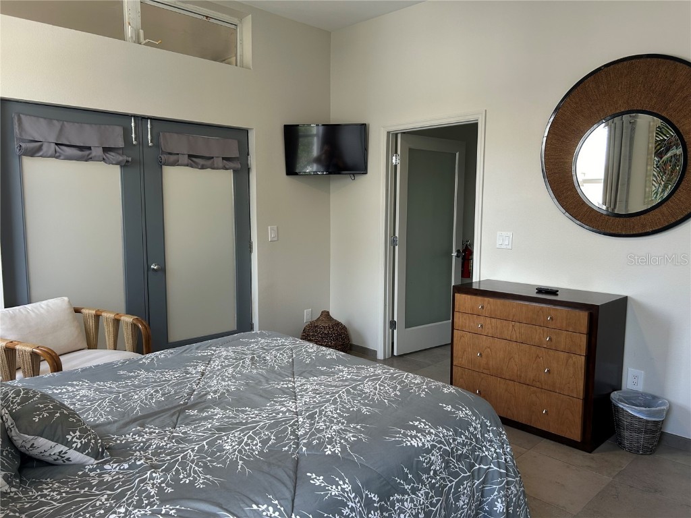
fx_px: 519
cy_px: 259
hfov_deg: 67.3
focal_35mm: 26
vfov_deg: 53.1
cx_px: 346
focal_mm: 5.7
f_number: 1.5
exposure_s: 1/120
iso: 64
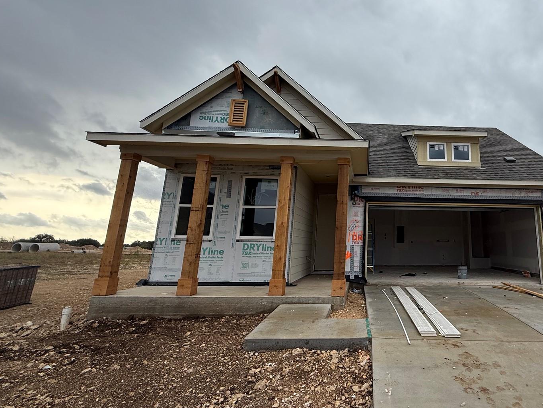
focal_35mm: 21
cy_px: 170
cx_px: 391
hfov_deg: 74.6
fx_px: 329
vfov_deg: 63.1
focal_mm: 2.22
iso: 50
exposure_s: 1/518
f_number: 2.2
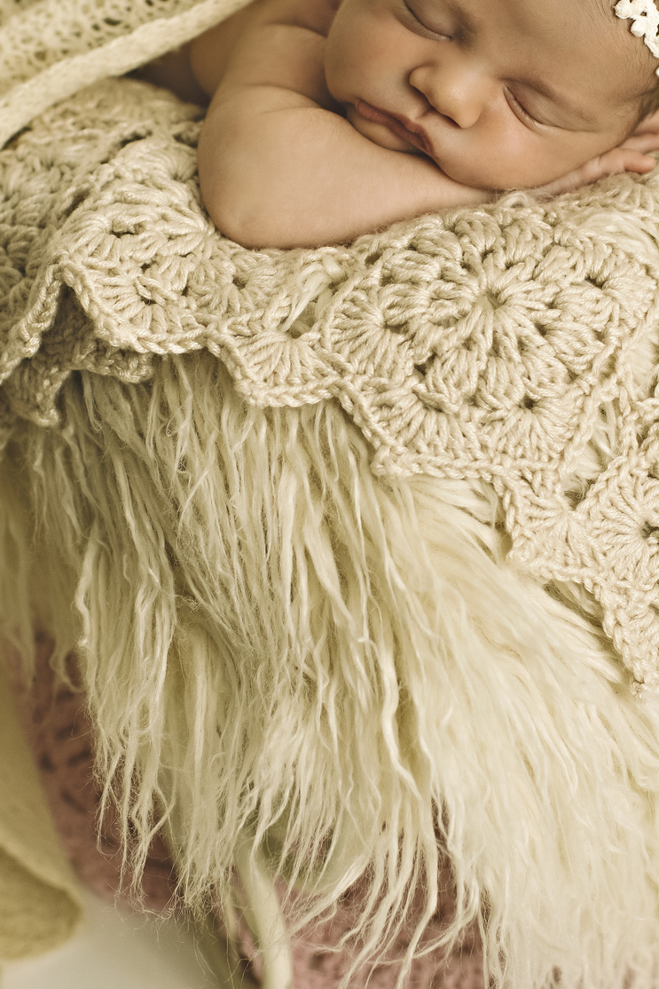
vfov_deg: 23.8
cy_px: 272
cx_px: 337
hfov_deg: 16.1
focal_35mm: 85
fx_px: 2328
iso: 400
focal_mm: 35
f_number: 3.2
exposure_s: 1/200
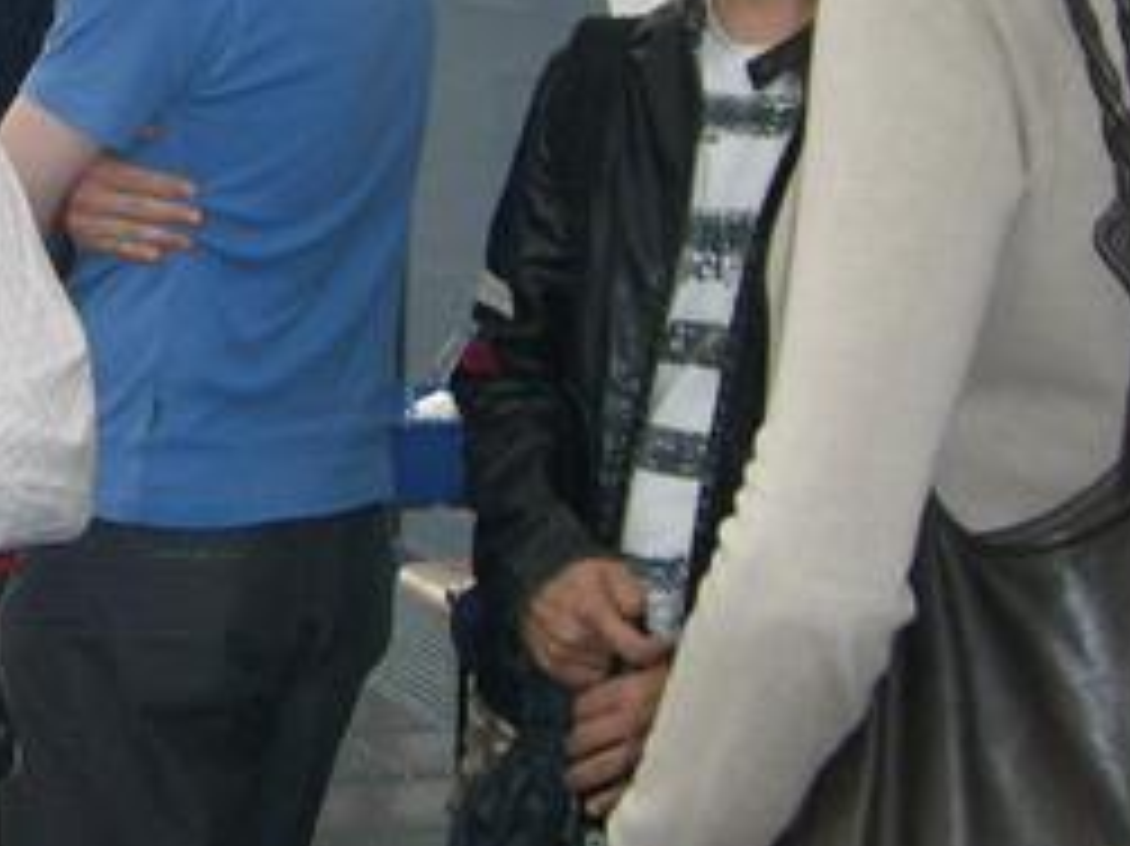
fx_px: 3165
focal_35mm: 97
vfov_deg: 15.0
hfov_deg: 19.4
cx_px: -99
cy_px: 54
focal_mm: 6.2
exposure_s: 1/60
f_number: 2.7
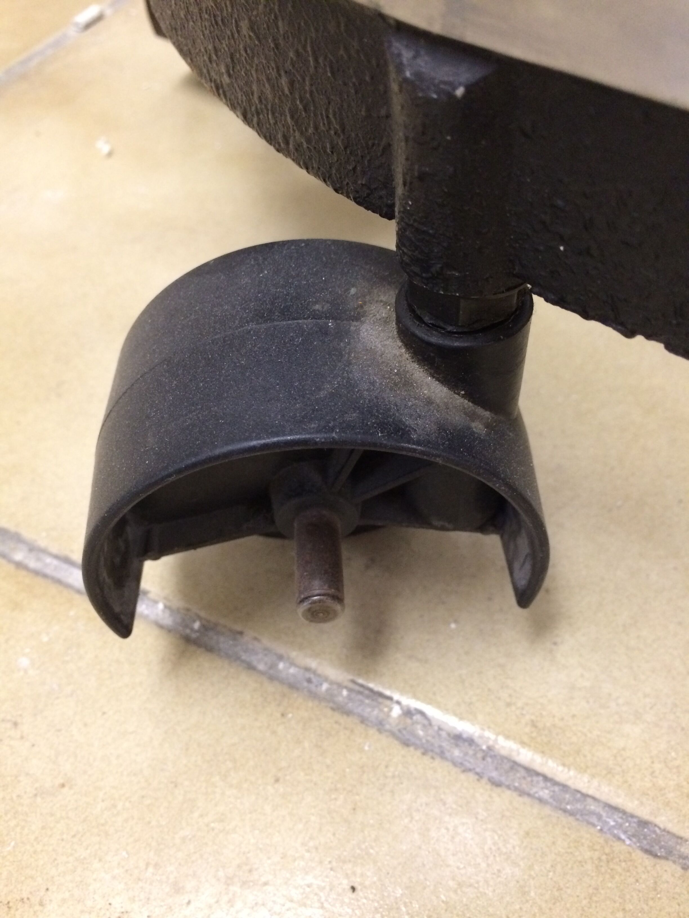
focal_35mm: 29
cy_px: 459
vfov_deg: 61.7
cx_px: 344
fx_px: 770
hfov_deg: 48.2
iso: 320
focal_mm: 4.15
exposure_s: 1/33
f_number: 2.2
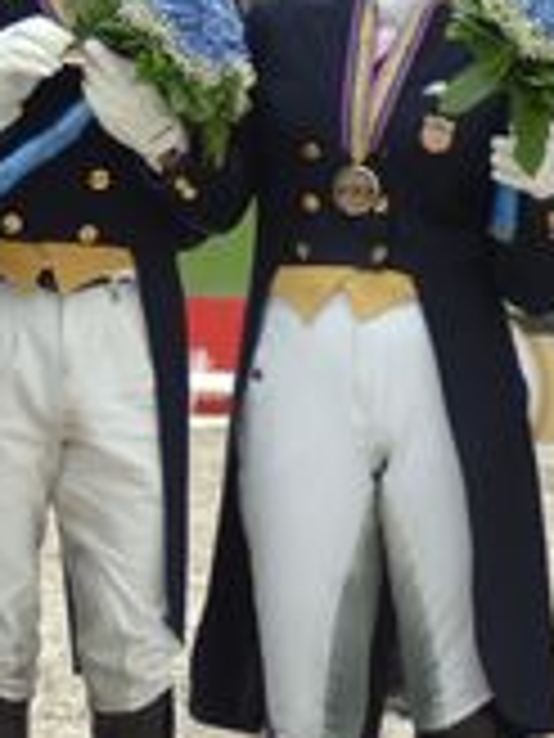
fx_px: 9581
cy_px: -115
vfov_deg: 4.4
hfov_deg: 3.3
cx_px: 207
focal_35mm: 449
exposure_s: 1/250
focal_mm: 80
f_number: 5.6
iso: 200
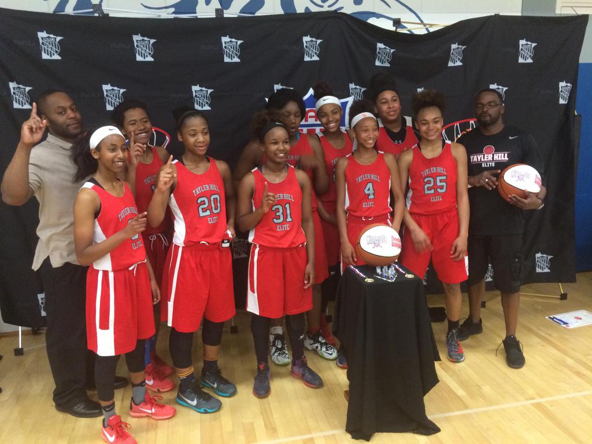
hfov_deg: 61.7
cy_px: 222
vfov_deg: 48.2
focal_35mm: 29
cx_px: 296
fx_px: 496
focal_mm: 4.15
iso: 250
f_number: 2.2
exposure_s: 1/30
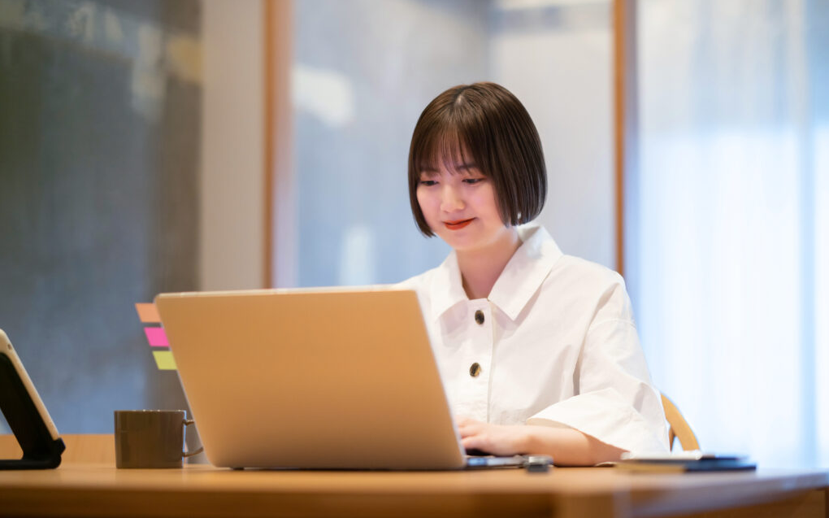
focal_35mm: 87
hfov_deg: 23.8
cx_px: 415
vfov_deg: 15.0
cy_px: 263
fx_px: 1965
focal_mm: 85
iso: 400
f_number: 1.4
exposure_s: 1/125
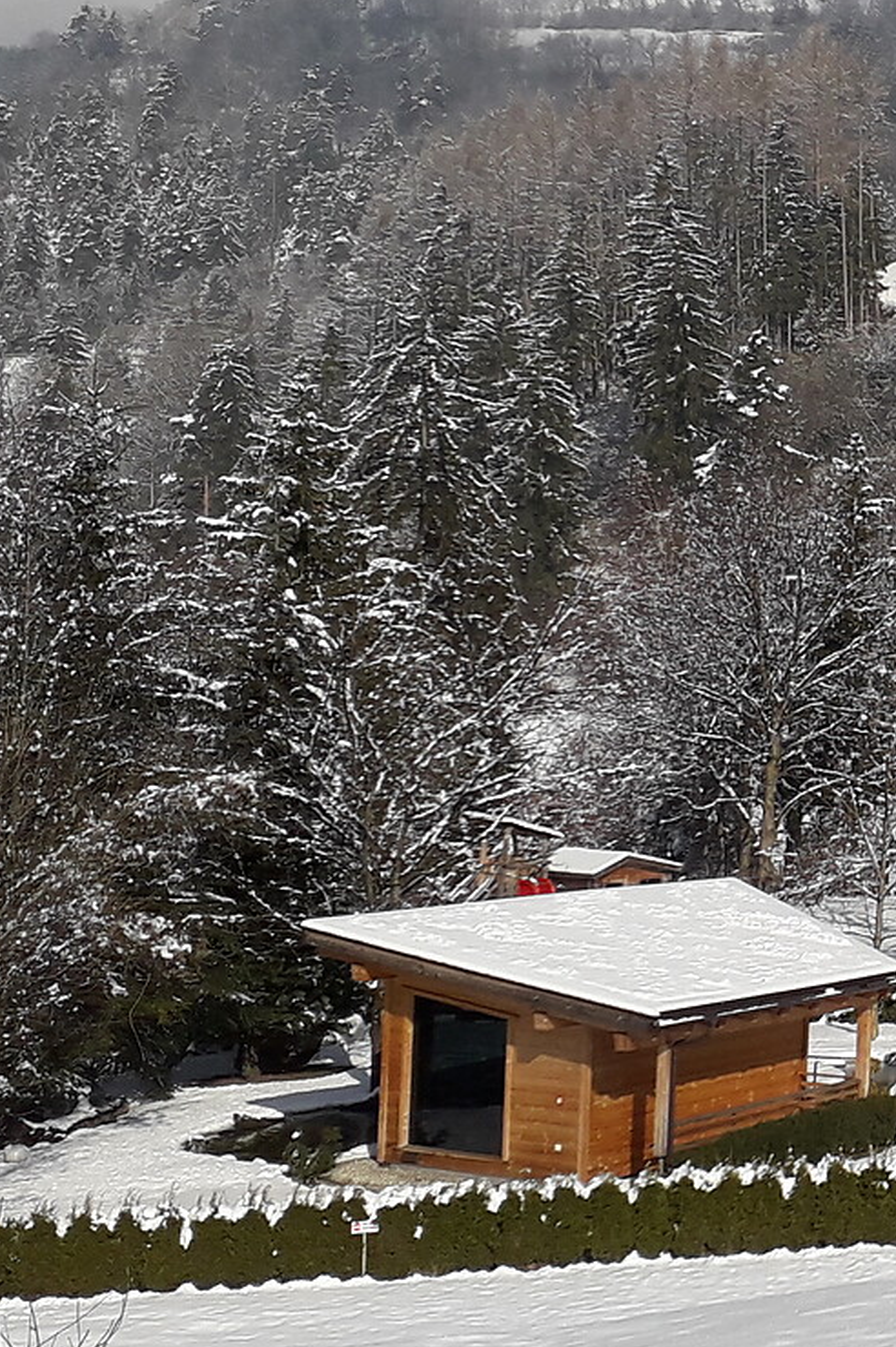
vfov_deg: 27.7
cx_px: 1406
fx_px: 2728
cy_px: 558
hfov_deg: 16.7
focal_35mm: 73
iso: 40
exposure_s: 1/3378
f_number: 1.9
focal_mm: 3.6
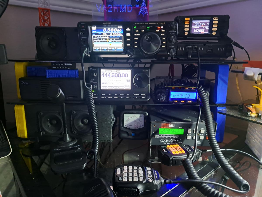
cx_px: 131
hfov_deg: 71.6
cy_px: 98
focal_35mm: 24
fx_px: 182
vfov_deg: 56.8
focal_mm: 5.23
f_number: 1.8
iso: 1600
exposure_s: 1/15
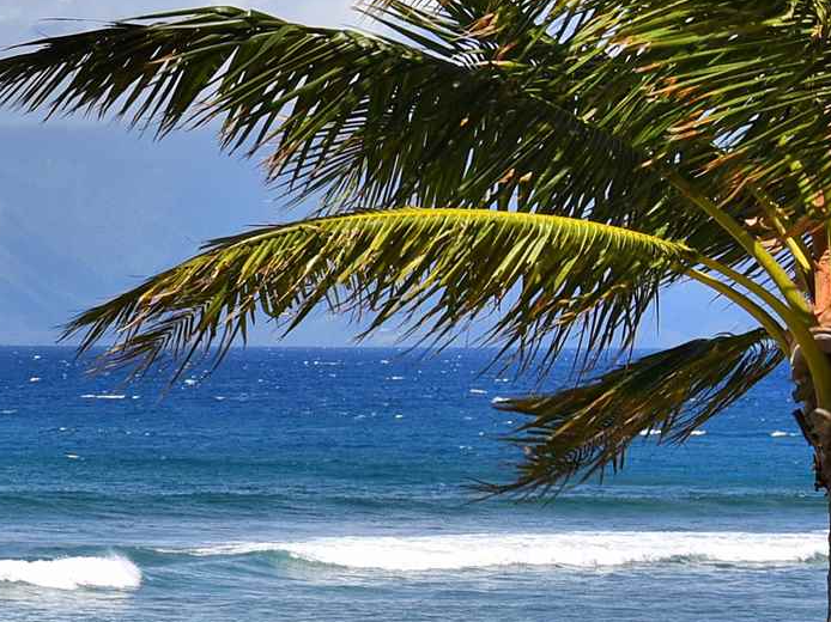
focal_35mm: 213
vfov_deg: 7.0
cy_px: 390
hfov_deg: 9.0
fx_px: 5112
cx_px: -441
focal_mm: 50
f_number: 13
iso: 100
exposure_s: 1/200
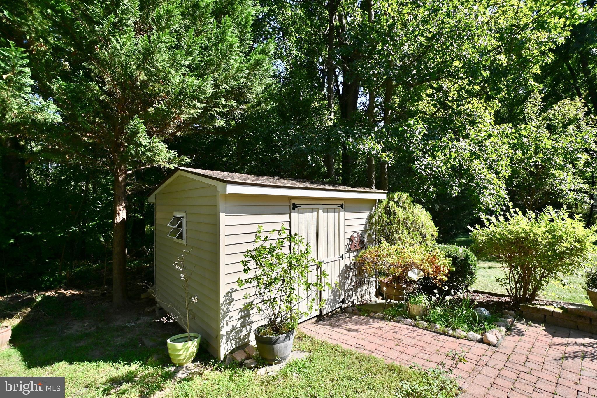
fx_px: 249
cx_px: 298
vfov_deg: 77.3
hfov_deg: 100.4
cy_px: 199
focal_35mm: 15
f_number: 7.1
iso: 100
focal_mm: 10
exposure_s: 1/320
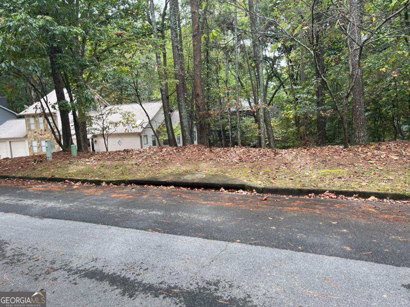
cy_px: 154
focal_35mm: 26
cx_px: 205
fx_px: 308
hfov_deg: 67.3
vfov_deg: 53.1
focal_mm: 5.7
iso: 50
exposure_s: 1/304
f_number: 1.5
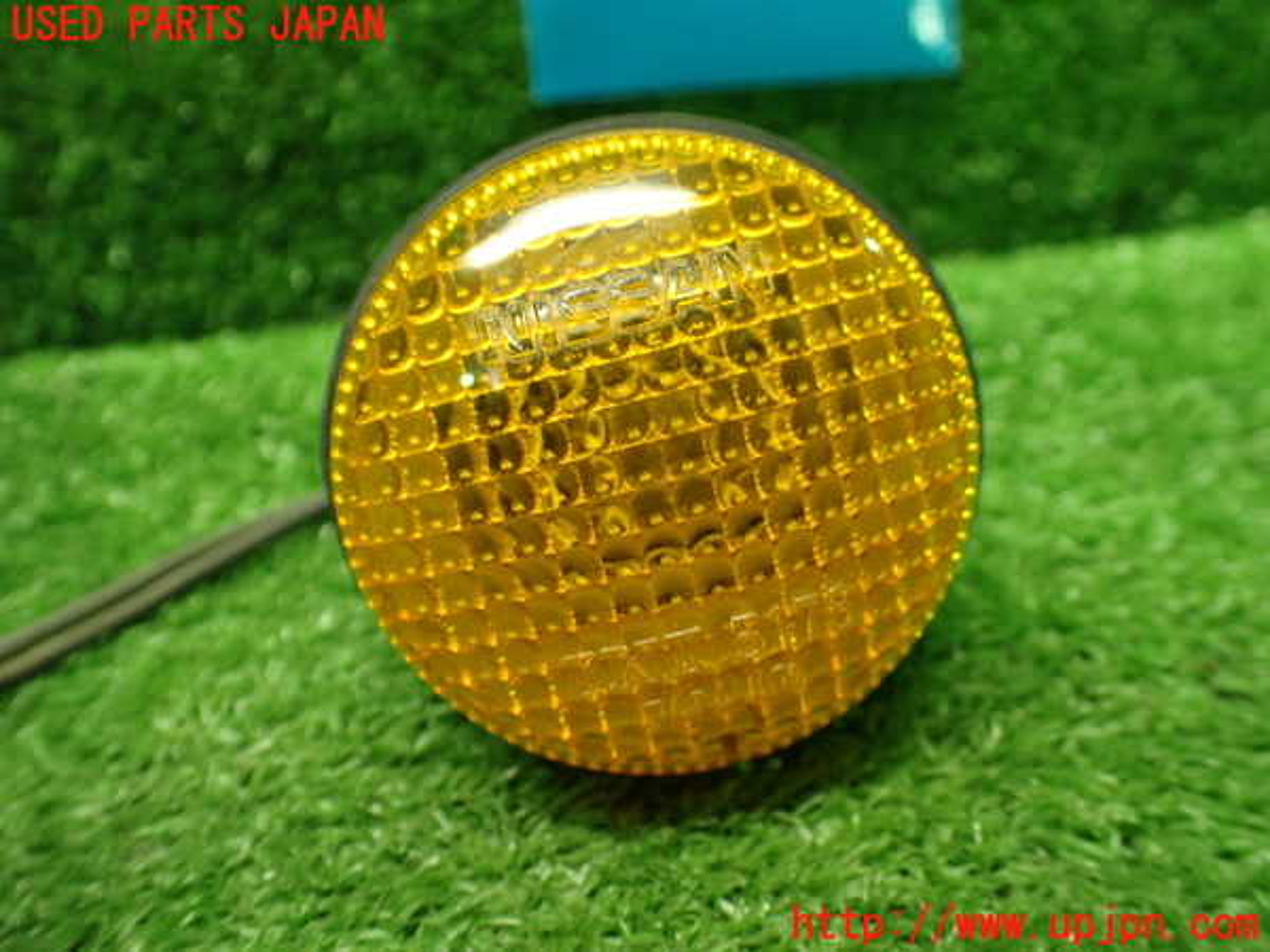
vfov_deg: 46.8
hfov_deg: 60.0
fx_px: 1101
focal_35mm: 30
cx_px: 635
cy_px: 476
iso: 800
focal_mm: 5.4
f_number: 2.3
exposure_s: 1/100
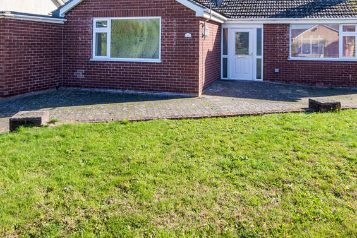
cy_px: 37
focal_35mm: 29
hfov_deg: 63.3
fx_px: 288
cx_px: 206
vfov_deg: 42.3
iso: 100
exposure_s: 1/100
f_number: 8
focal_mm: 11
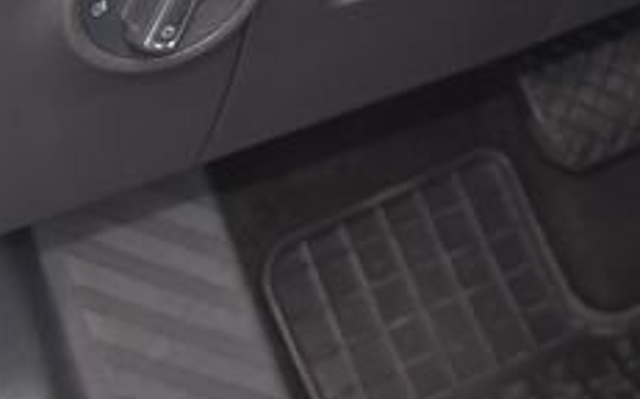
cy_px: -429
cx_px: 1117
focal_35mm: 154
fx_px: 2684
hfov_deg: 12.5
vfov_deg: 8.1
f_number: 4.5
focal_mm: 34
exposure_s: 1/100
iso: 500
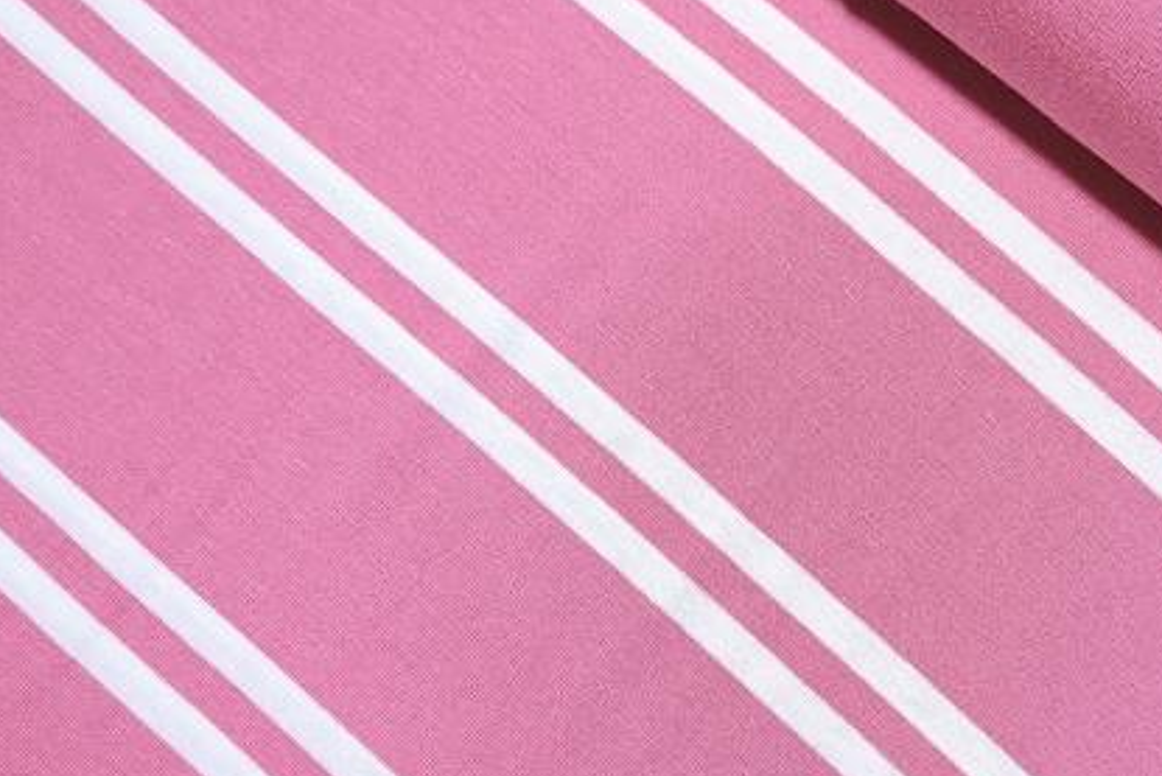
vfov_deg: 27.5
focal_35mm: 49
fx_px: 1582
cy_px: 465
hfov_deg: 39.3
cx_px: 865
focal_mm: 5.4
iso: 50
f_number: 1.8
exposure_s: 1/50
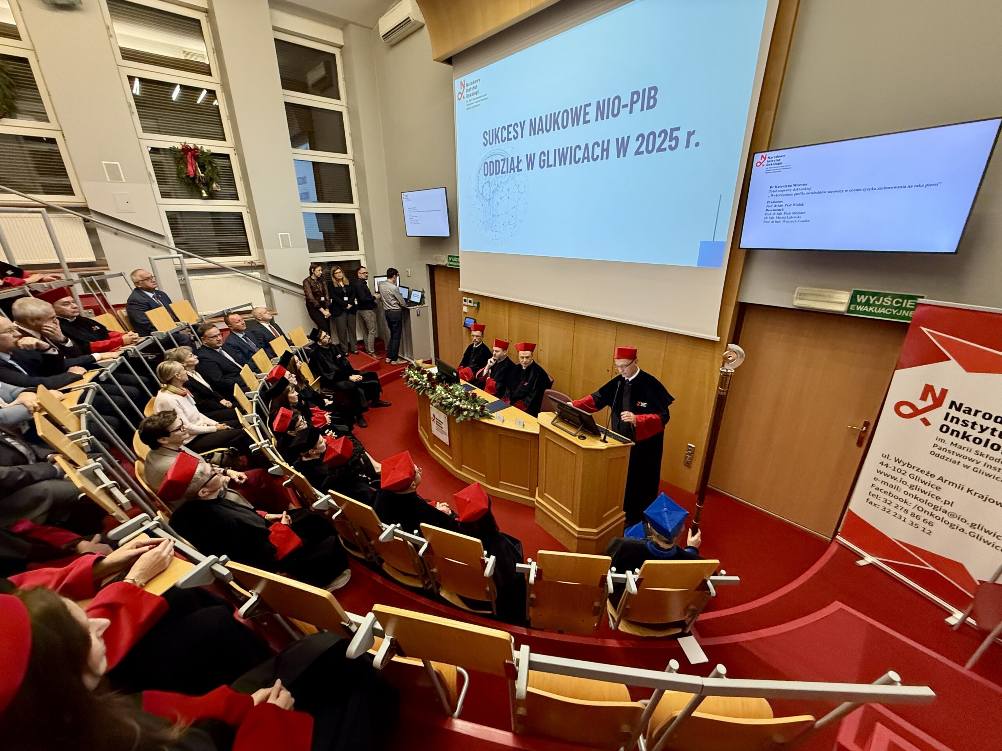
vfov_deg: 85.7
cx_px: 501
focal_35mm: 14
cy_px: 376
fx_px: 405
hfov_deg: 102.1
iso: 640
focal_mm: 2.22
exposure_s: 1/50
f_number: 2.2
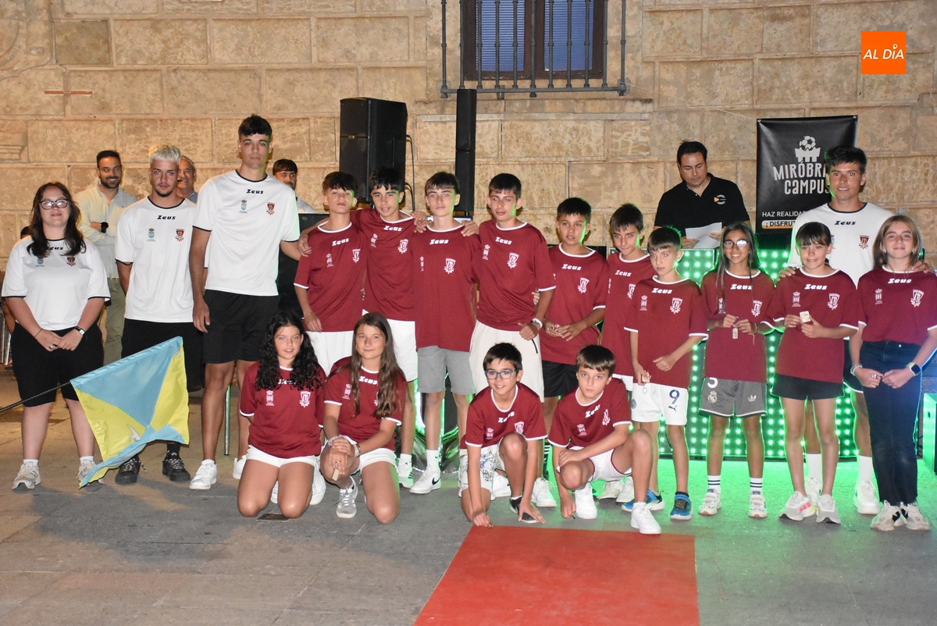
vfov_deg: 22.7
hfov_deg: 33.4
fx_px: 1563
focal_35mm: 60
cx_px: 468
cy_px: 313
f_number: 4.5
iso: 5600
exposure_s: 1/60
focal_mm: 40
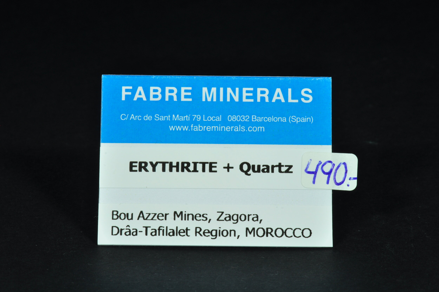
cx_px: 220
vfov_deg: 15.1
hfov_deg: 22.6
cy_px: 146
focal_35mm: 90
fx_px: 1096
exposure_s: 1/2.5
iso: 250
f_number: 25
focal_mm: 60
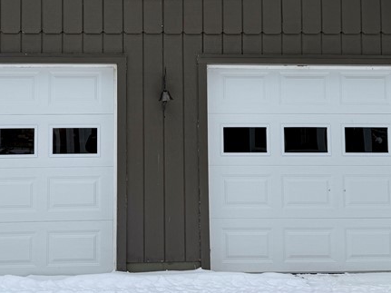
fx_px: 644
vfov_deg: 25.3
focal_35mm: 57
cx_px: 142
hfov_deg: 33.6
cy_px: 70
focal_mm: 6.76
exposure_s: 1/1271
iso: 80
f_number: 1.78
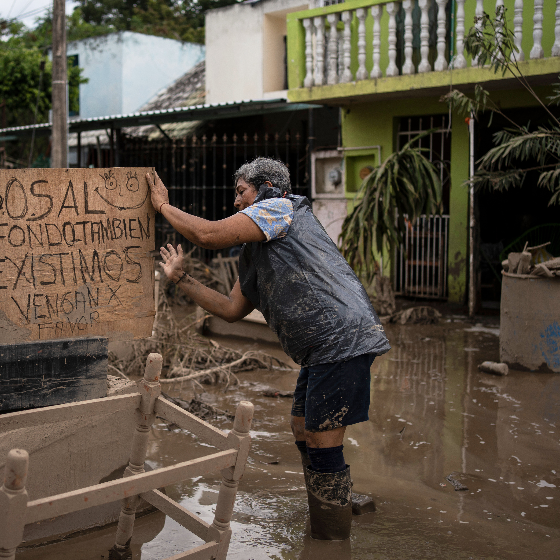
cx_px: 184
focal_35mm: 45
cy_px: 278
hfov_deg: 37.1
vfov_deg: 37.6
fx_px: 824
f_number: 2.5
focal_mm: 35
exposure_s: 1/2500
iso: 100
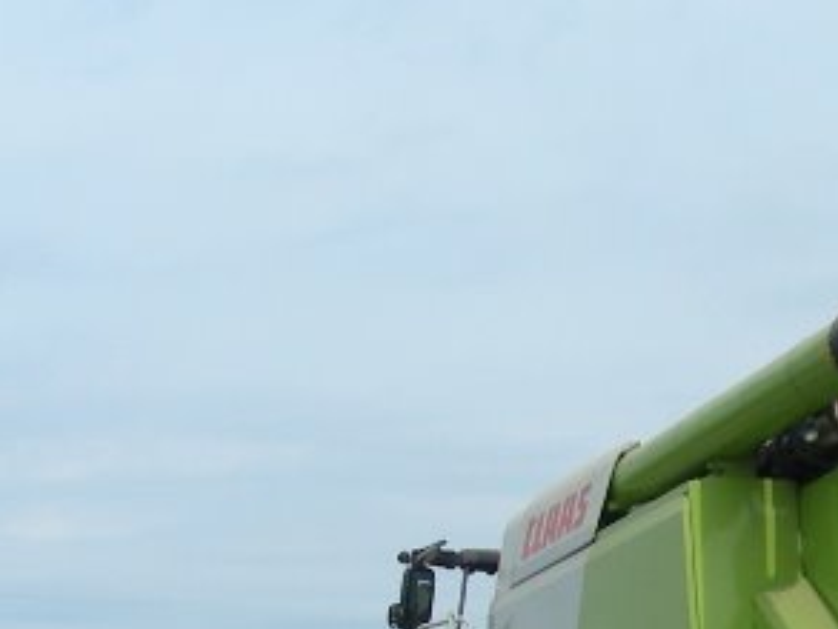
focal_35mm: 140
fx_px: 3391
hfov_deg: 13.8
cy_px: 566
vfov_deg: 10.5
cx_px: 921
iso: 50
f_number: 4
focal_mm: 6.8
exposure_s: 1/530
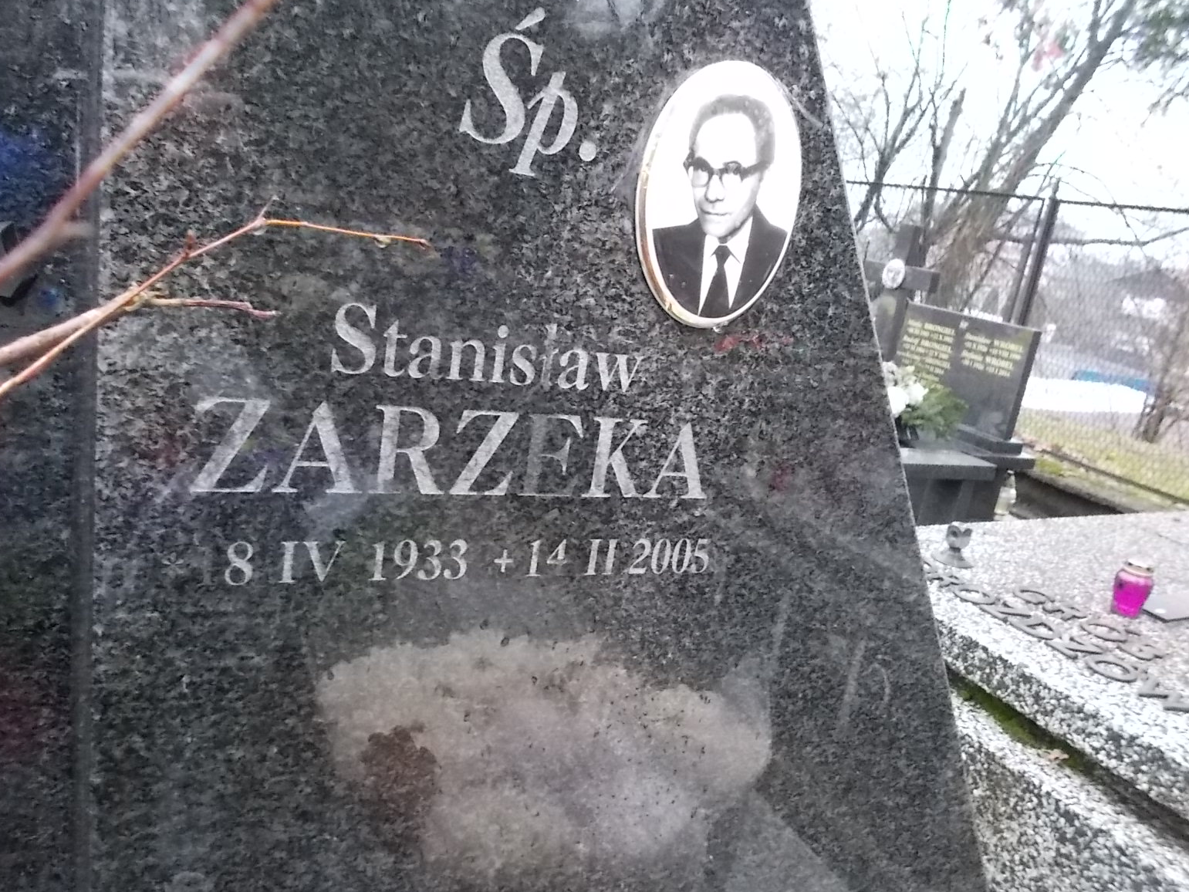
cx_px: 586
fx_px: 927
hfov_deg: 65.3
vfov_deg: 51.4
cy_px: 452
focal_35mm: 27
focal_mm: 4.6
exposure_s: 1/80
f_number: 3.2
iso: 400
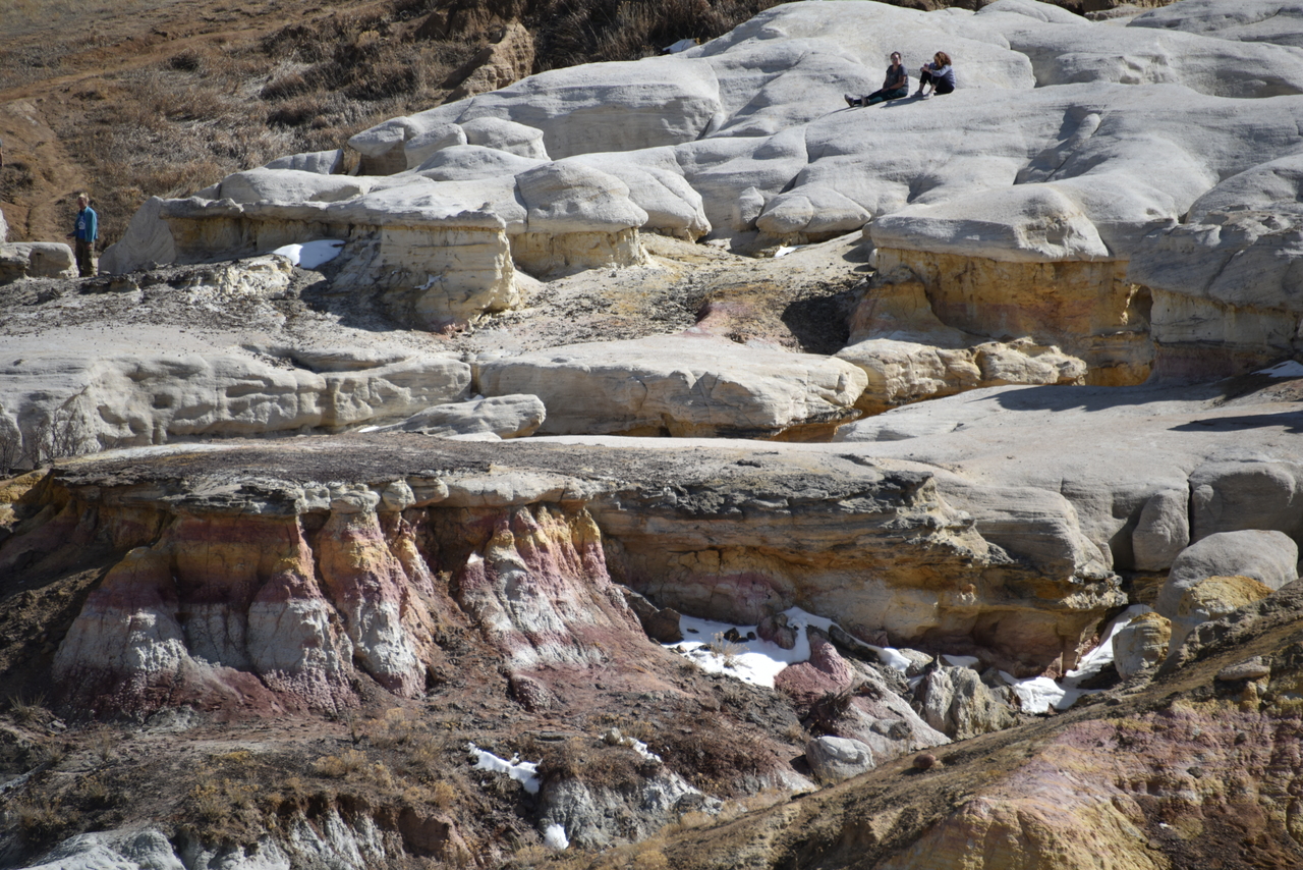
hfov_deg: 6.9
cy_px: 435
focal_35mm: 300
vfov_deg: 4.6
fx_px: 10860
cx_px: 652
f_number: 5.6
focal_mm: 300
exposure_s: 1/640
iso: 100
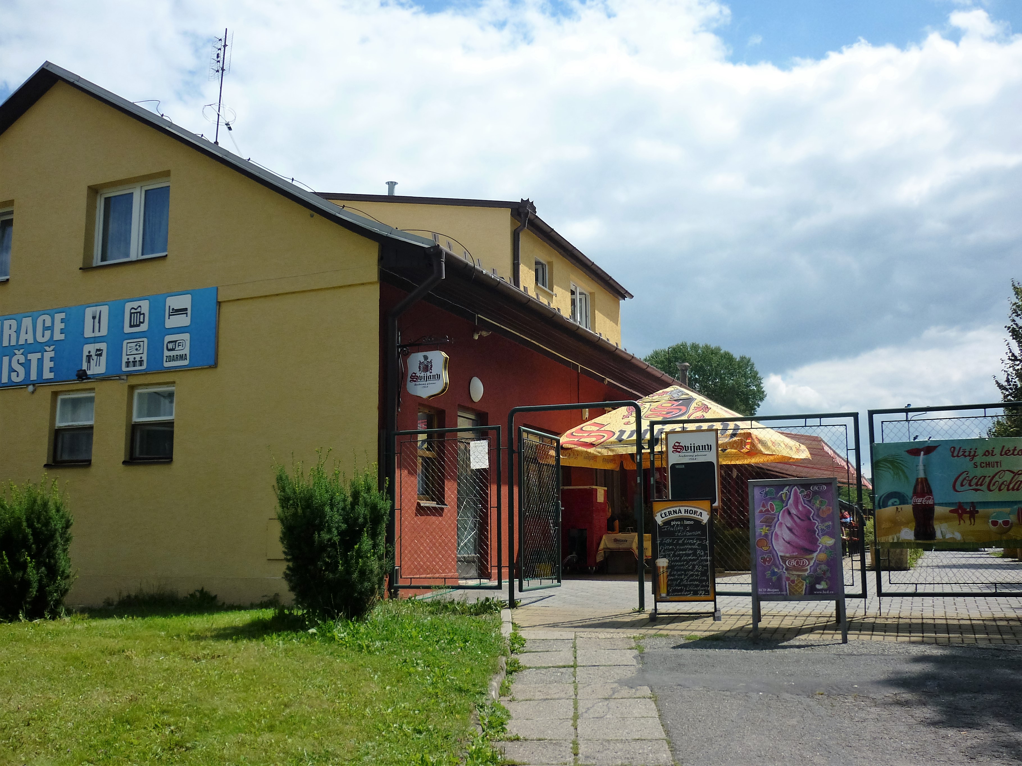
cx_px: 511
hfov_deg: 55.4
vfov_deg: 42.9
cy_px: 383
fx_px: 974
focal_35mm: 33
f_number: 8
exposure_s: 1/200
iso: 80
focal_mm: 5.5
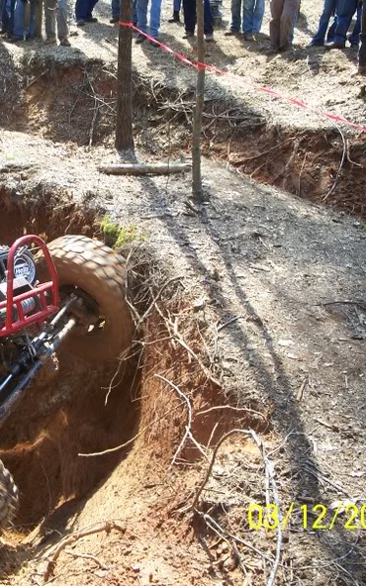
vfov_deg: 38.2
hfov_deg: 23.9
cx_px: 53
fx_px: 846
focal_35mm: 53
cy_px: 295
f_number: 2.8
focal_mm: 7.8
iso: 64
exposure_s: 1/160
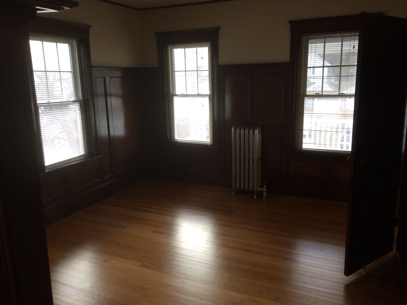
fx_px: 353
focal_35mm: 30
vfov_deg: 46.8
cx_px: 204
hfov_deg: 60.0
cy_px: 152
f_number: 2.2
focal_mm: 4.12
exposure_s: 1/30
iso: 160
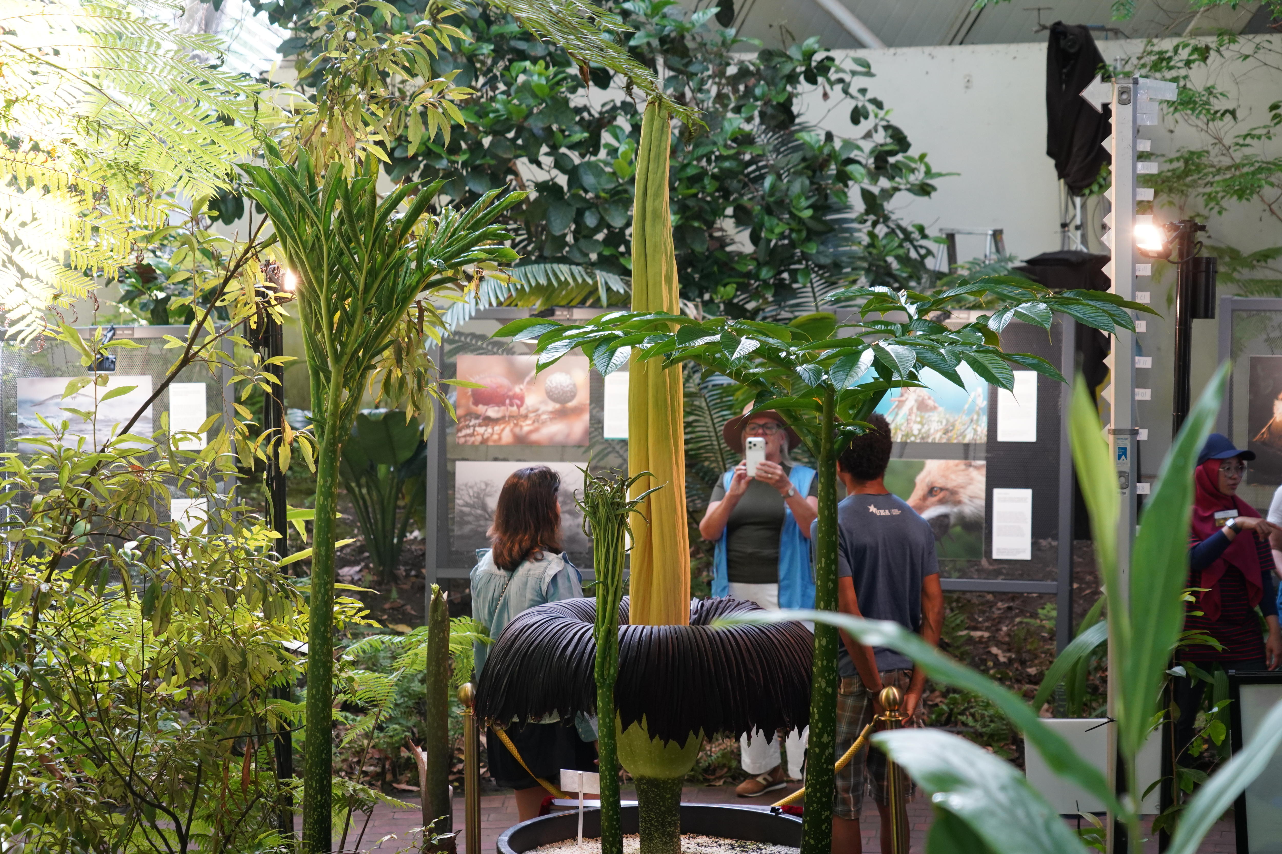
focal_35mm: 73
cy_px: 427
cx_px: 641
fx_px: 2599
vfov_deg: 18.7
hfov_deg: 27.7
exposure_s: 1/160
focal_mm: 73
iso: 2000
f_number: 5.6
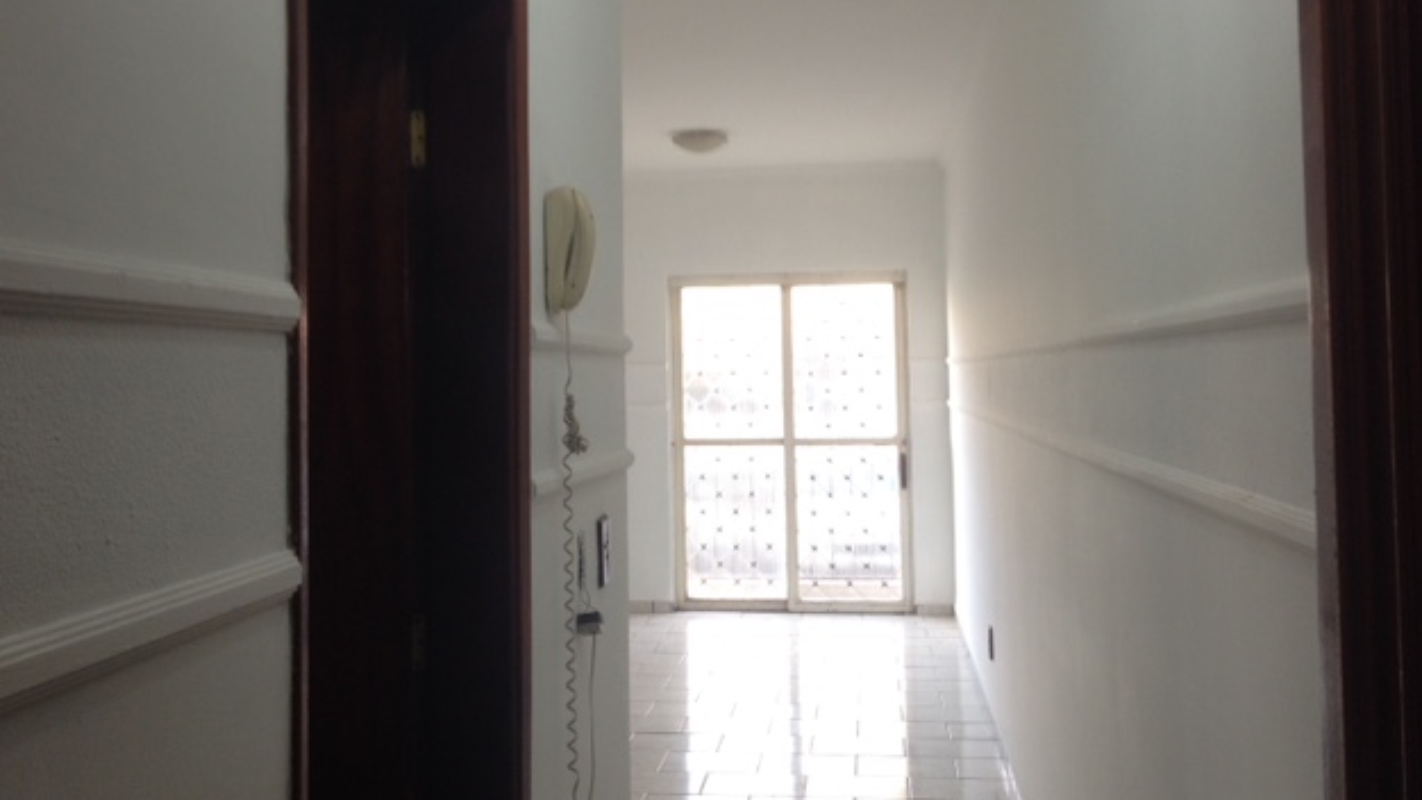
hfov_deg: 51.6
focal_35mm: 39
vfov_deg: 30.3
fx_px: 1470
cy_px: 320
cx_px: 709
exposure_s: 1/24
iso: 50
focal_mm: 4.28
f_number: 2.4
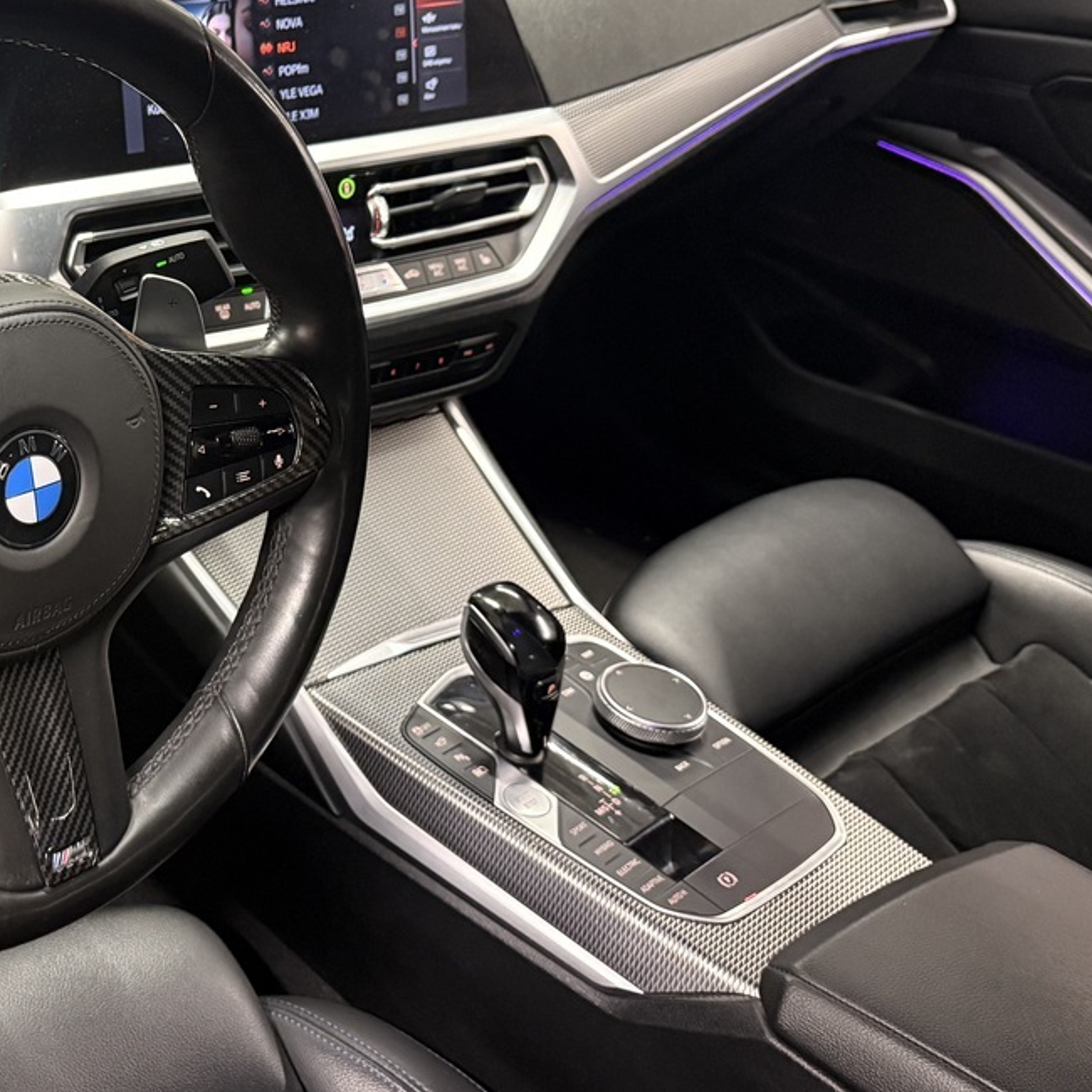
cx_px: 34
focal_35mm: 47
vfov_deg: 35.7
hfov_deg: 33.4
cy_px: 368
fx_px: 1677
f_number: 1.78
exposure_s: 1/60
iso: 640
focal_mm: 6.76
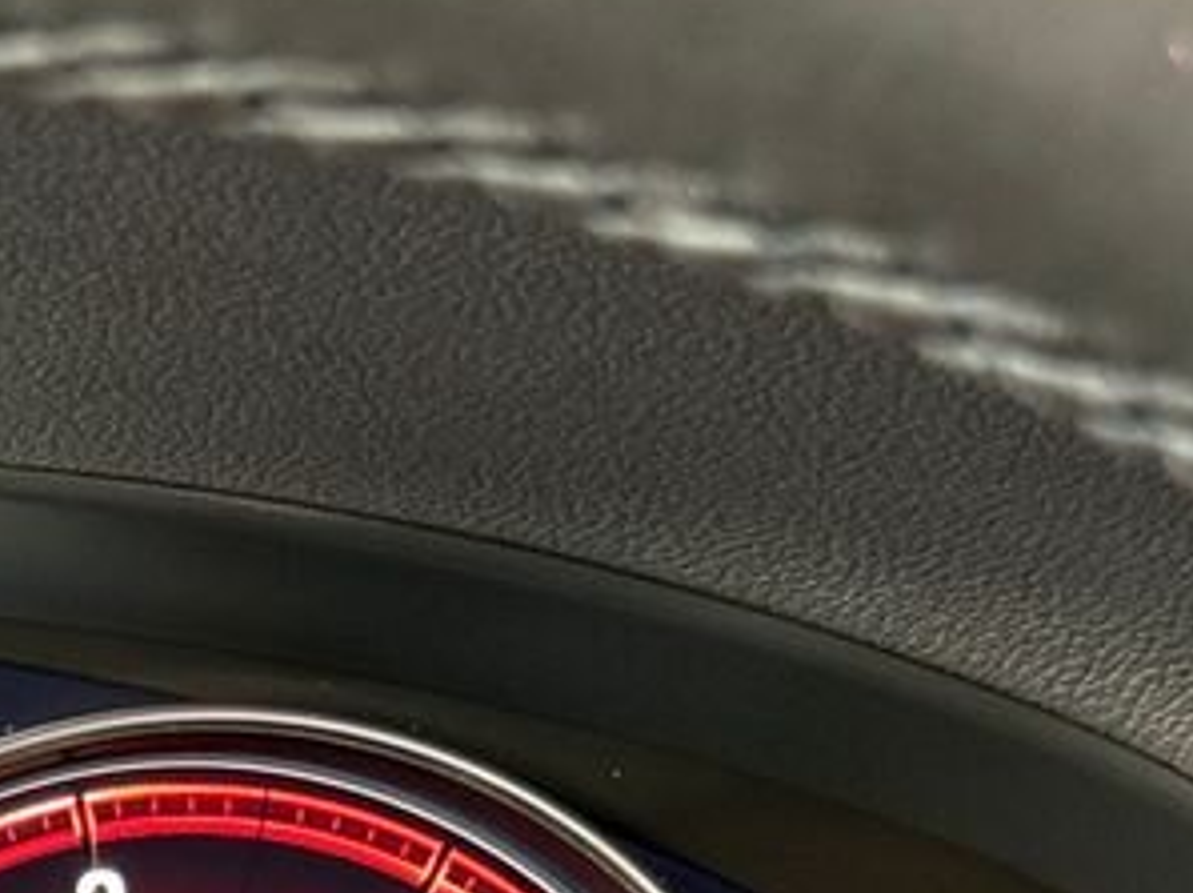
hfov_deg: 11.4
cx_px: -689
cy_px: 1418
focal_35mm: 165
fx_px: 5682
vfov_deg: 8.7
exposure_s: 1/40
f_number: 1.78
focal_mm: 6.76
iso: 320
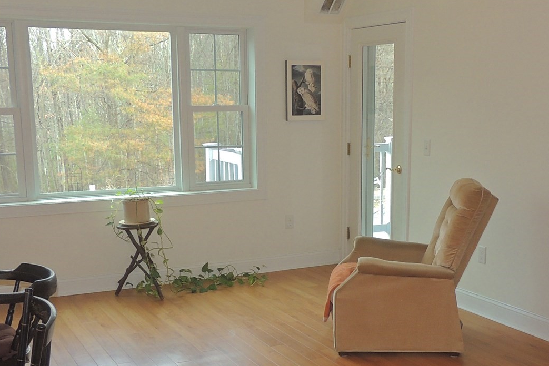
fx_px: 747
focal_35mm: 49
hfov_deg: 40.2
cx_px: 313
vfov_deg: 27.3
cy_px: 254
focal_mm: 4.3
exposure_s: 1/40
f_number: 3
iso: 180
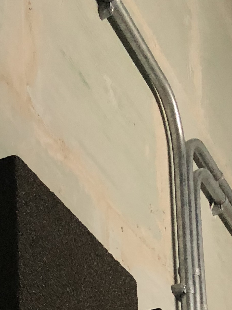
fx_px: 831
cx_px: -106
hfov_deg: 14.9
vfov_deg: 18.1
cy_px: 500
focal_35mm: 93
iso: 100
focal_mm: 4
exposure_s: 1/17
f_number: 1.8
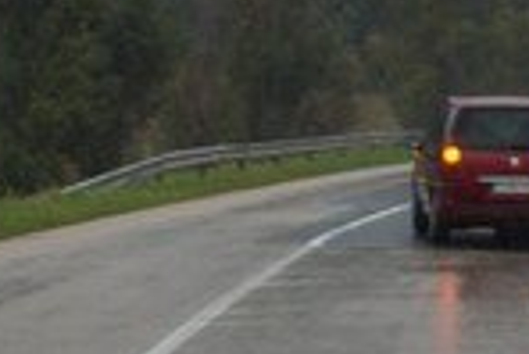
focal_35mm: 182
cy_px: 191
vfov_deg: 7.6
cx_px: 704
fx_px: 2677
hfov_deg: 11.0
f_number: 4.5
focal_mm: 18
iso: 100
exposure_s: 1/80
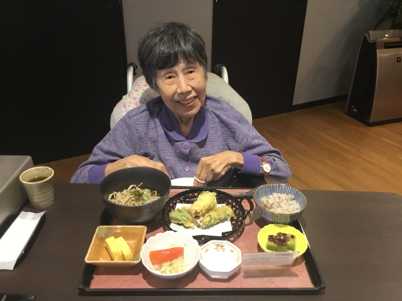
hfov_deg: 58.4
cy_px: 150
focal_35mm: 31
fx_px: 360
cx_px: 201
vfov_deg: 45.4
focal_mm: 3.3
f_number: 2.4
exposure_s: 1/30
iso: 100
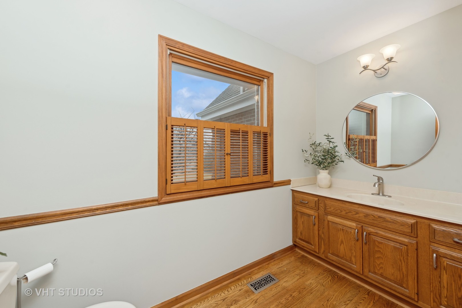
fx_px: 180
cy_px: 154
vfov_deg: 81.2
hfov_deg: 104.2
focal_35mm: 14
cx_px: 231
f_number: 8
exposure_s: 1/100
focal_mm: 14
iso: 200
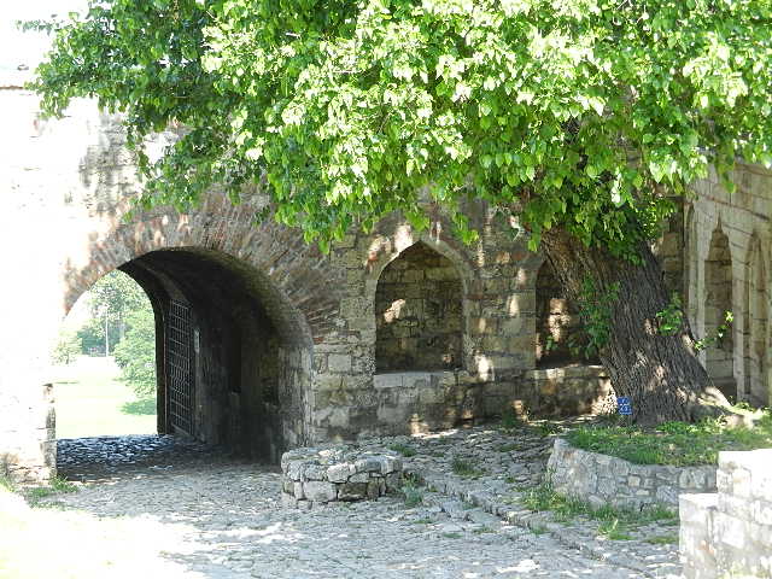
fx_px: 2364
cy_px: 290
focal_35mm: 106
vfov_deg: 14.0
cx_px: 386
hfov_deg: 18.5
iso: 160
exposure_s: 1/100
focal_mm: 19.1
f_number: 5
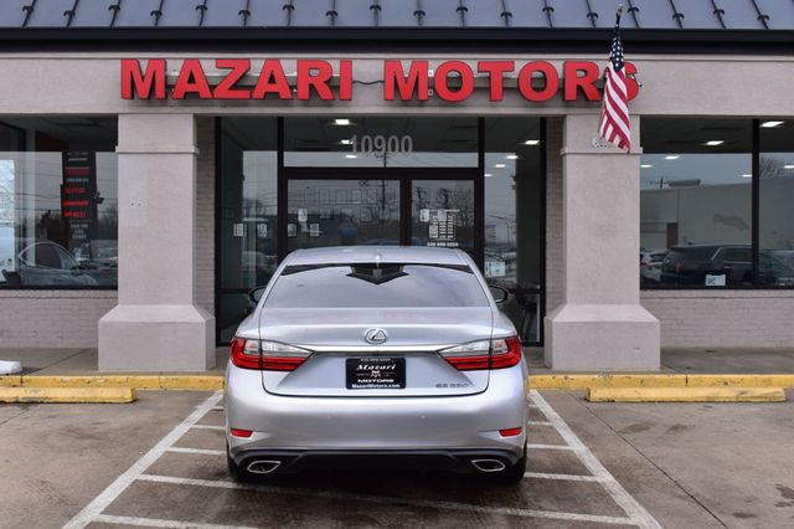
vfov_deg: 29.8
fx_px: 992
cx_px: 397
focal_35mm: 45
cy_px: 264
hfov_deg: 43.6
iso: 400
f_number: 10
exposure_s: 1/320
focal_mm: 30
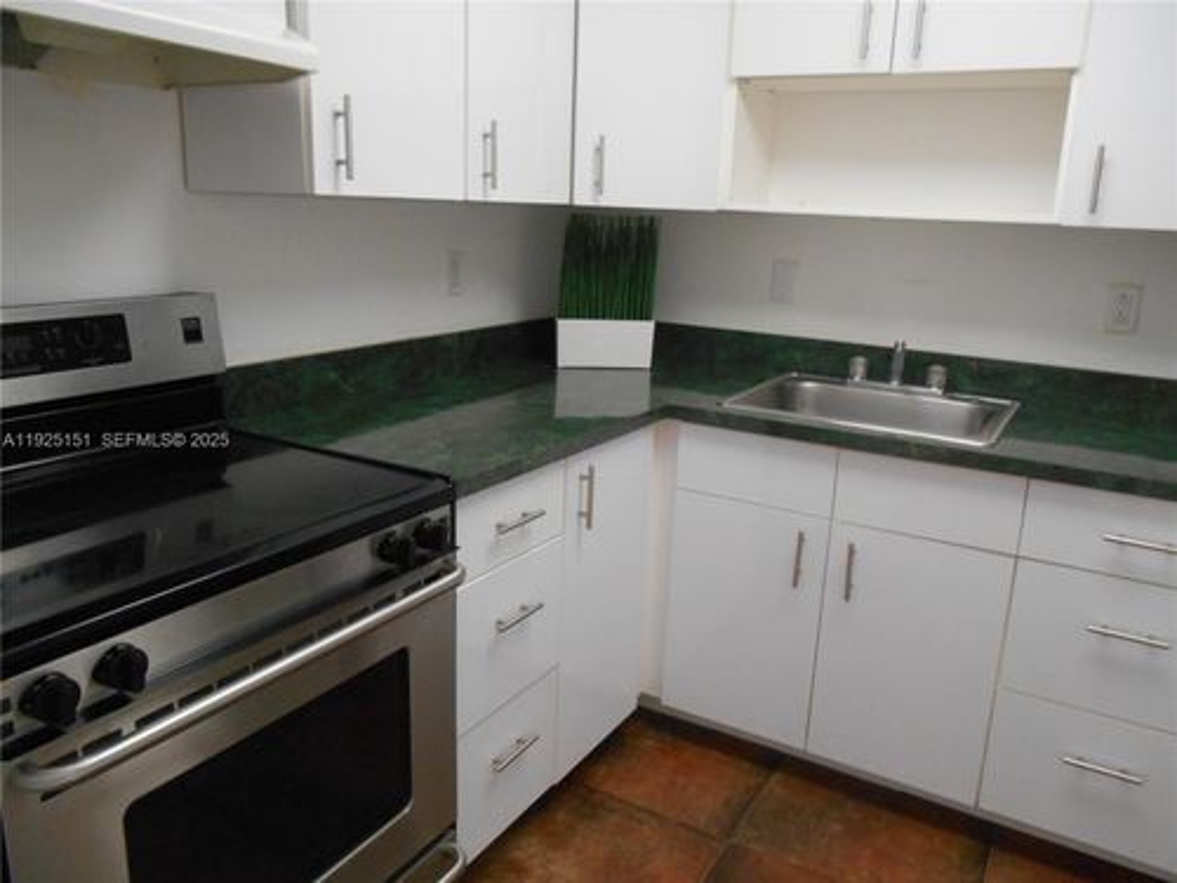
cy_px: 442
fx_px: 884
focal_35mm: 26
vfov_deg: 53.1
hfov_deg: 67.3
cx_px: 588
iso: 400
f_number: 3.4
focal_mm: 4.7
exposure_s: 1/25
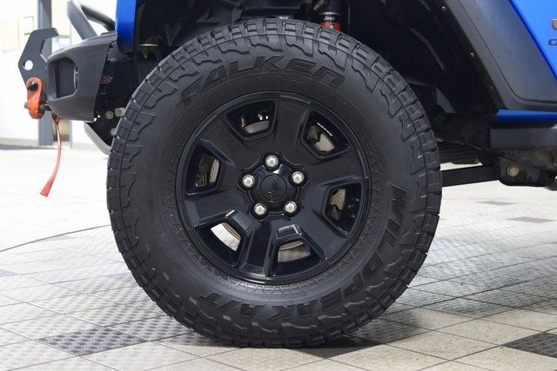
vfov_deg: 22.6
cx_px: 278
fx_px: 928
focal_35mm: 60
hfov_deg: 33.4
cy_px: 186
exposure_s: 1/15
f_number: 6.3
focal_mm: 40
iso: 1400
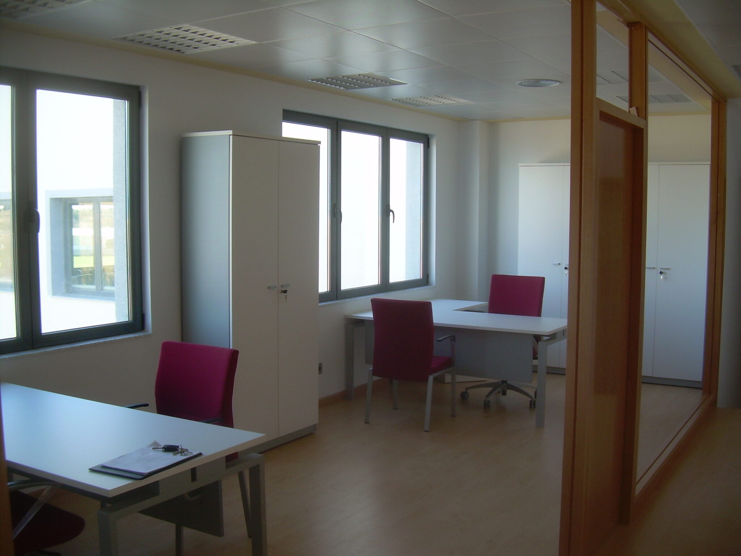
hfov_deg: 49.0
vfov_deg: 37.7
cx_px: 370
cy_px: 278
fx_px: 813
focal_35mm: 38
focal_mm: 6.3
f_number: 2.8
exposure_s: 1/60
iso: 50
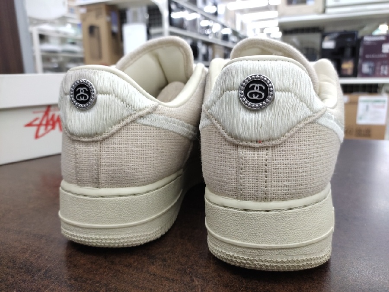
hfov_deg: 67.3
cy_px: 146
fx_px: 292
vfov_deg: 53.1
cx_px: 194
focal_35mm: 26
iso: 410
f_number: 1.79
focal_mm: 4.74
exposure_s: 1/60
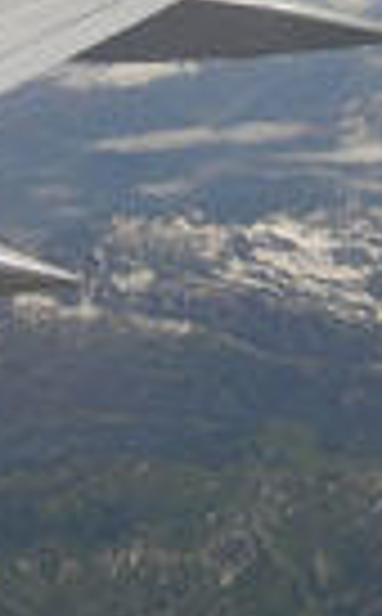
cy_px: 4
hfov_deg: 12.2
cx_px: 56
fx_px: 1775
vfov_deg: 19.1
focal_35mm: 106
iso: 100
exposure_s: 1/1000
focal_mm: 8
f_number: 4.7
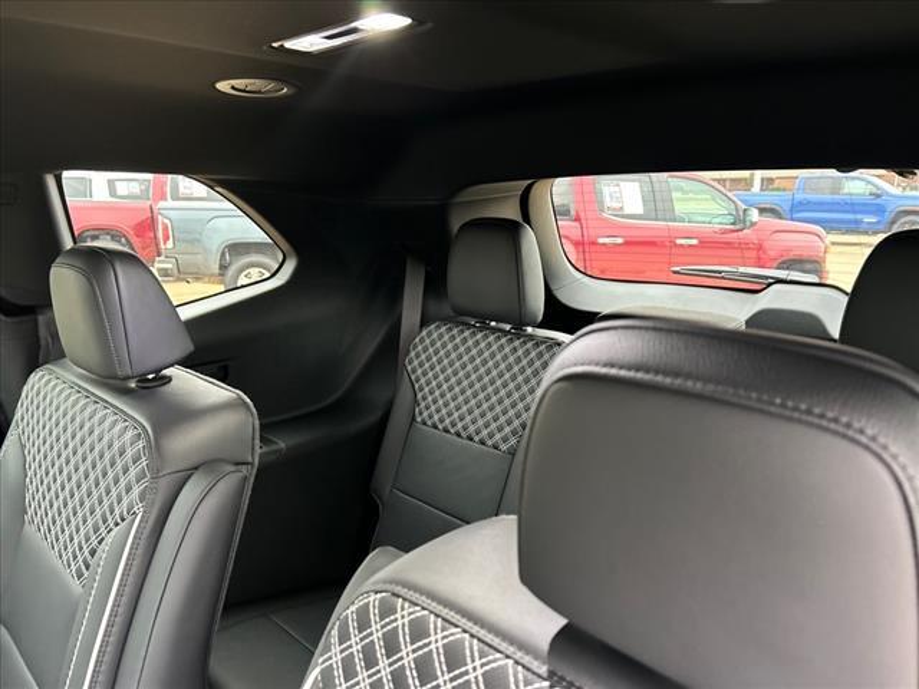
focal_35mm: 26
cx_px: 460
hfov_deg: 67.3
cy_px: 344
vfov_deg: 53.1
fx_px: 690
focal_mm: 5.7
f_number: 1.5
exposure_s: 1/60
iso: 500
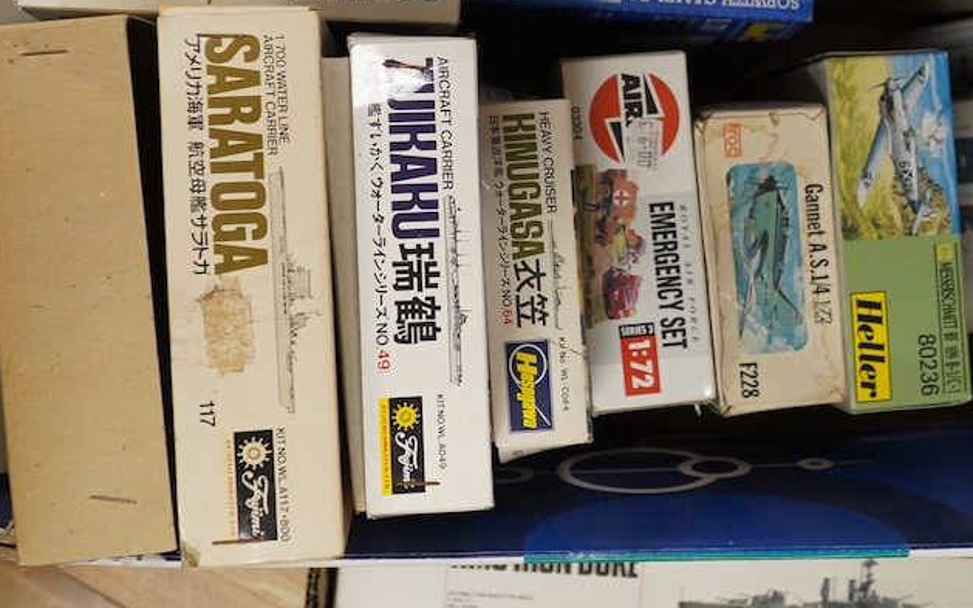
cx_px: 698
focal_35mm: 82
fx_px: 2174
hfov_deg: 25.0
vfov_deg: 15.8
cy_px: 114
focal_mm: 30
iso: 2000
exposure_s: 1/100
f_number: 9
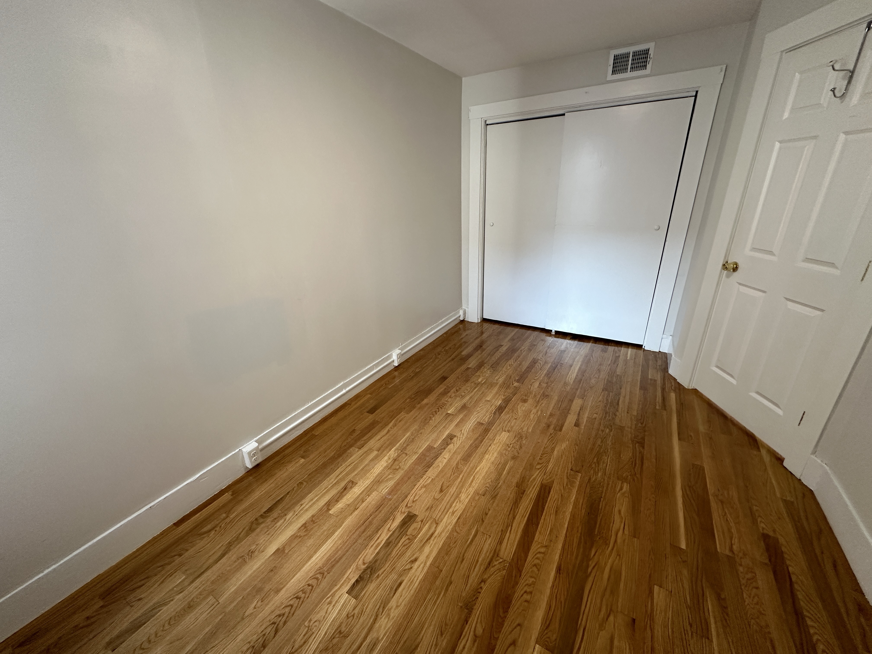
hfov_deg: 102.1
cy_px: 327
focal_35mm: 14
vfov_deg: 85.7
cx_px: 436
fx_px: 353
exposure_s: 1/63
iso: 160
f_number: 2.2
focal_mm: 2.22
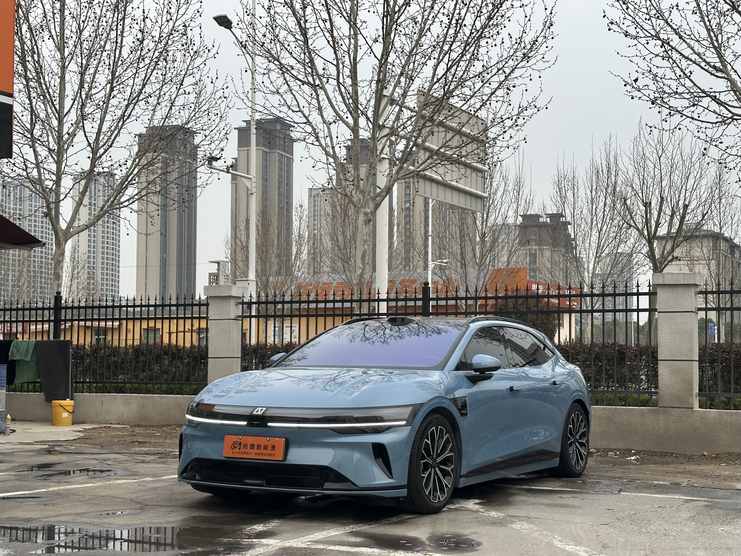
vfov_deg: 30.3
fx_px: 1027
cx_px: 370
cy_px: 278
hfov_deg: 39.7
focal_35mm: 48
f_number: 1.78
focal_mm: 6.86
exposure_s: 1/336
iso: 64
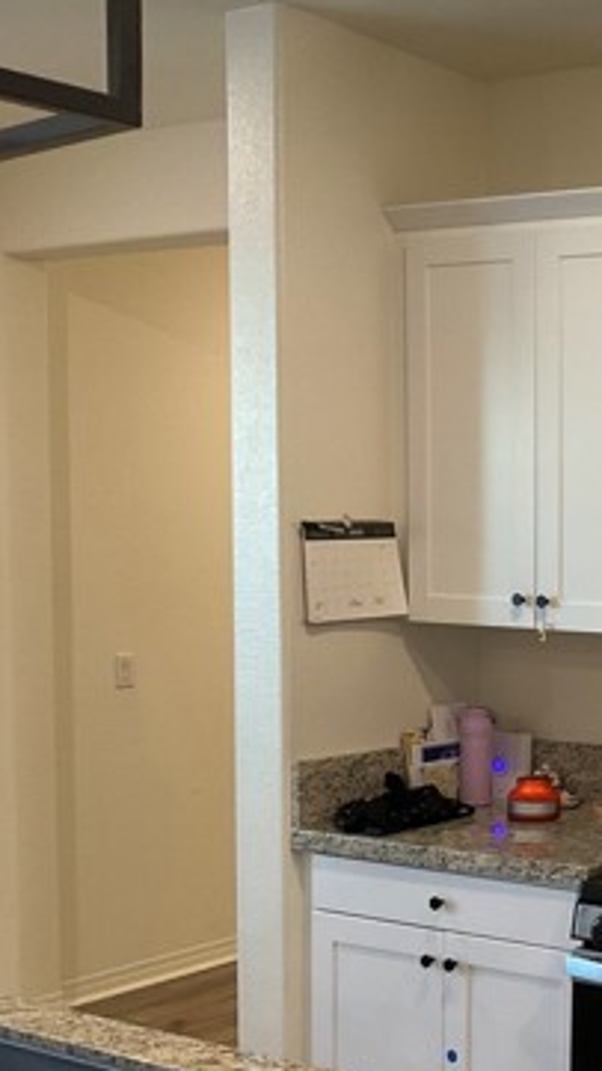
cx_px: 851
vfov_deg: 37.0
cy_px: 676
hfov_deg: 19.3
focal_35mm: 56
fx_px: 1590
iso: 100
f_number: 1.8
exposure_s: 1/60
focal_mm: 3
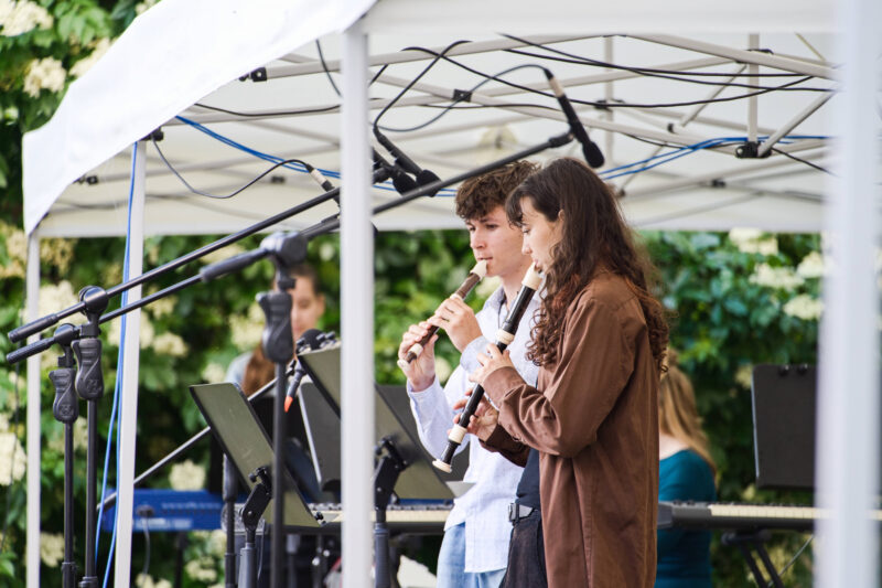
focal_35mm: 150
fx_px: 3674
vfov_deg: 9.1
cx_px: 441
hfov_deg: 13.7
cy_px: 294
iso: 640
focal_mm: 150
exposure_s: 1/320
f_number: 2.8
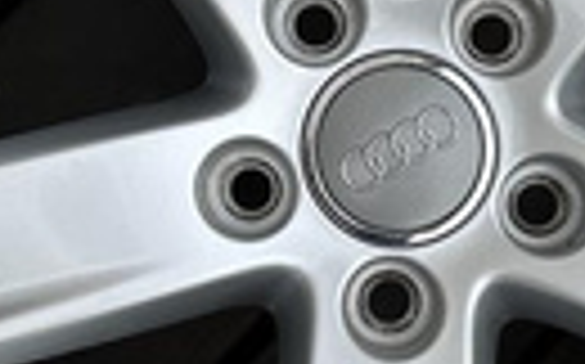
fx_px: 1402
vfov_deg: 14.8
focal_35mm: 88
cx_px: 378
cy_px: 157
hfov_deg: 23.5
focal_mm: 6.86
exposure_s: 1/535
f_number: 1.78
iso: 80
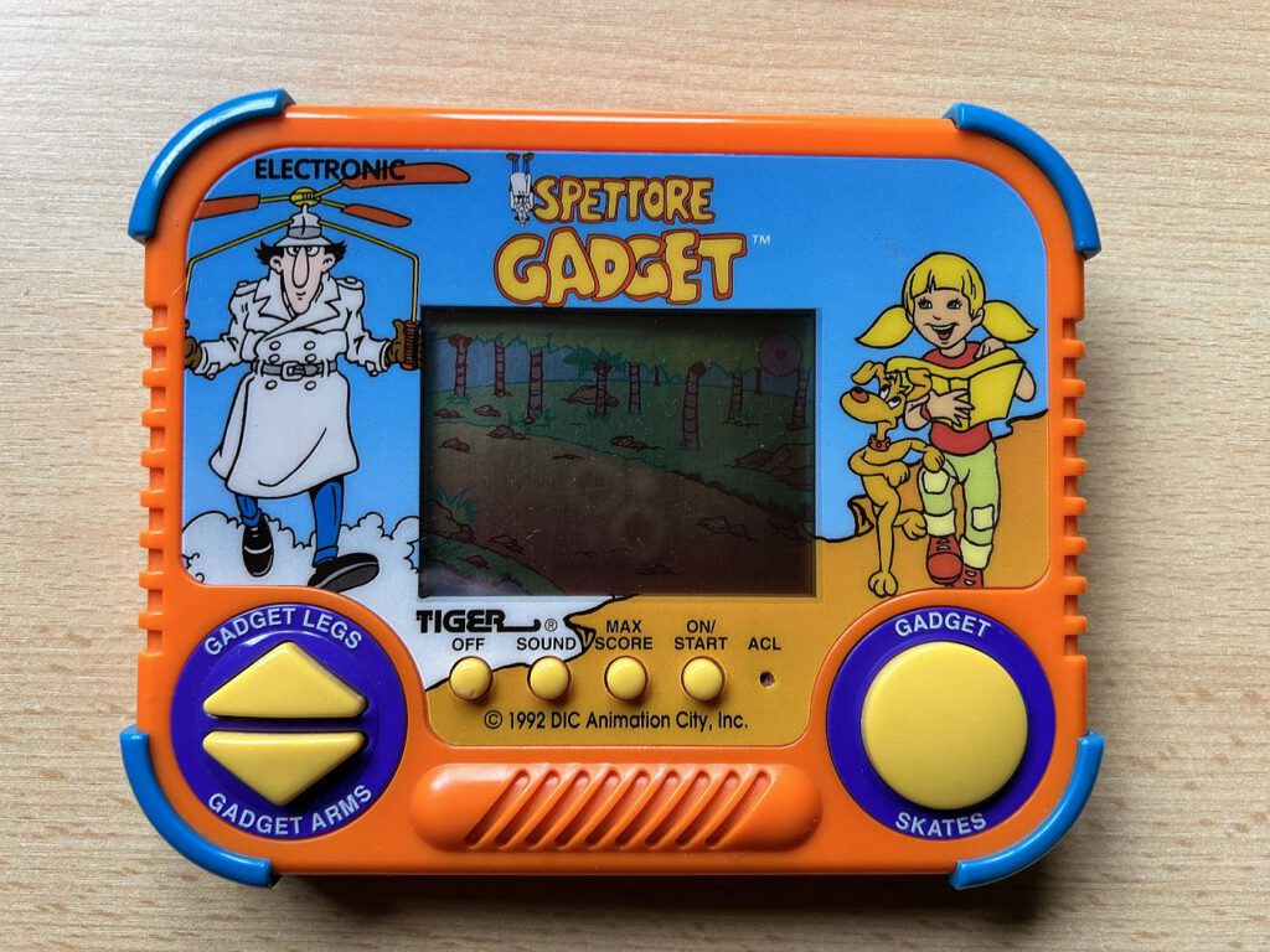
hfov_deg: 67.3
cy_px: 476
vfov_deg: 53.1
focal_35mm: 26
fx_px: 954
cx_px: 635
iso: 125
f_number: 1.5
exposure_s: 1/78
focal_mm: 5.7
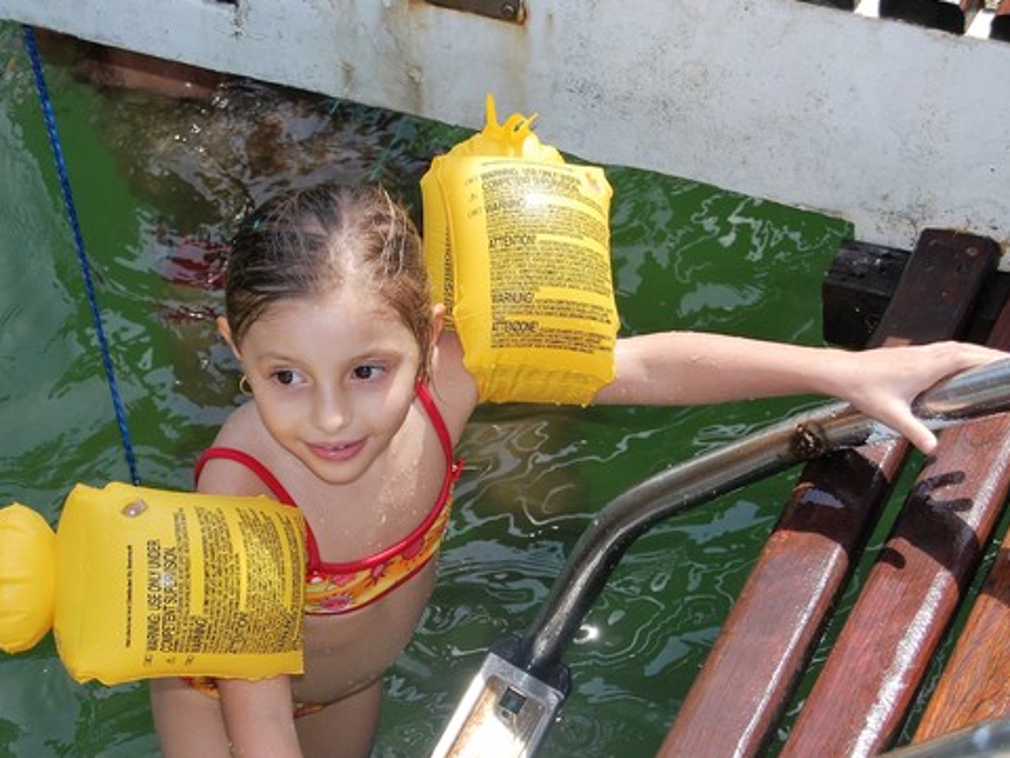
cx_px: 398
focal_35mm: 106
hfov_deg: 18.6
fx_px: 3082
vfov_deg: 14.0
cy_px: 417
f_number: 5.6
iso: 220
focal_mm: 55
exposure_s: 1/500
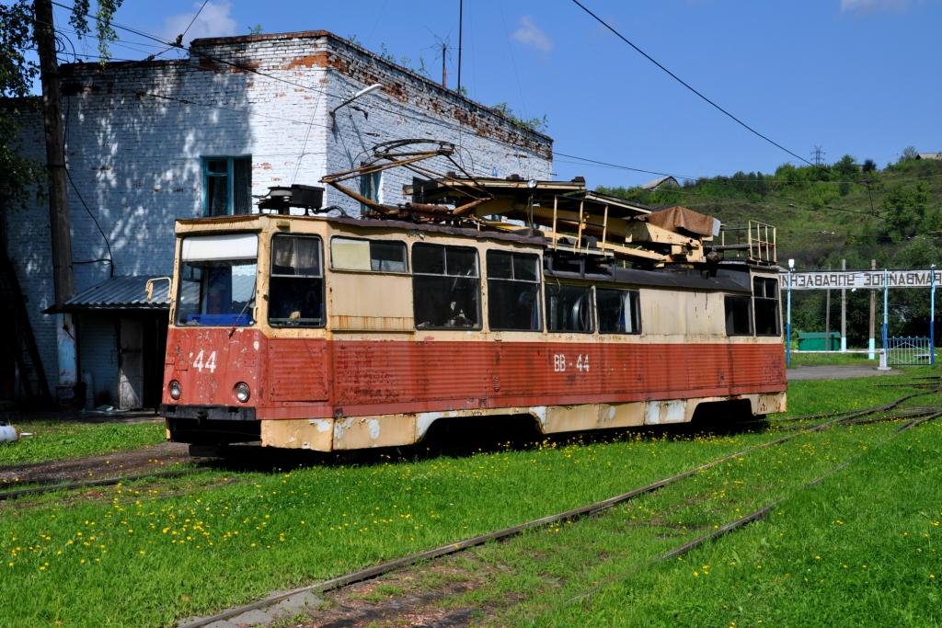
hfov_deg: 37.8
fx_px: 1374
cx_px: 471
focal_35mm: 52
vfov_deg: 25.8
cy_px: 314
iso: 200
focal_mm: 35
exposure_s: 1/400
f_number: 10
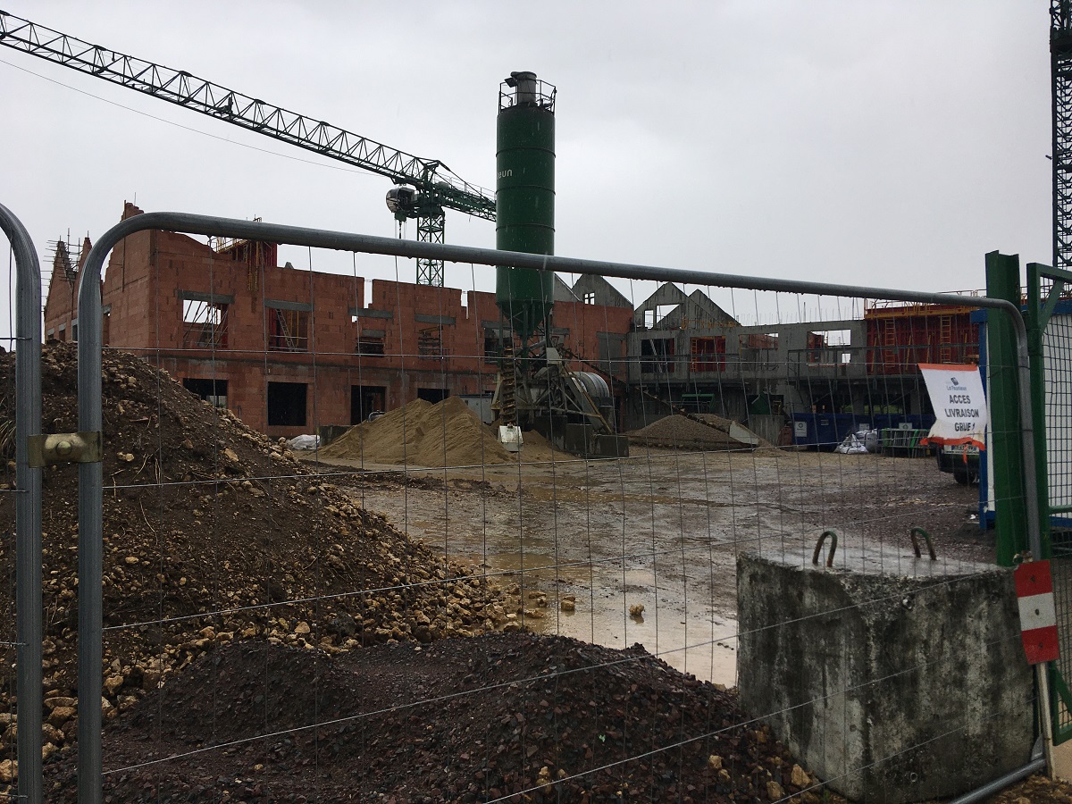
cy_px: 402
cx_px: 536
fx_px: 898
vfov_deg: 48.2
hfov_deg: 61.7
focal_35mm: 29
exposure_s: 1/630
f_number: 2.2
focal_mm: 4.15
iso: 25
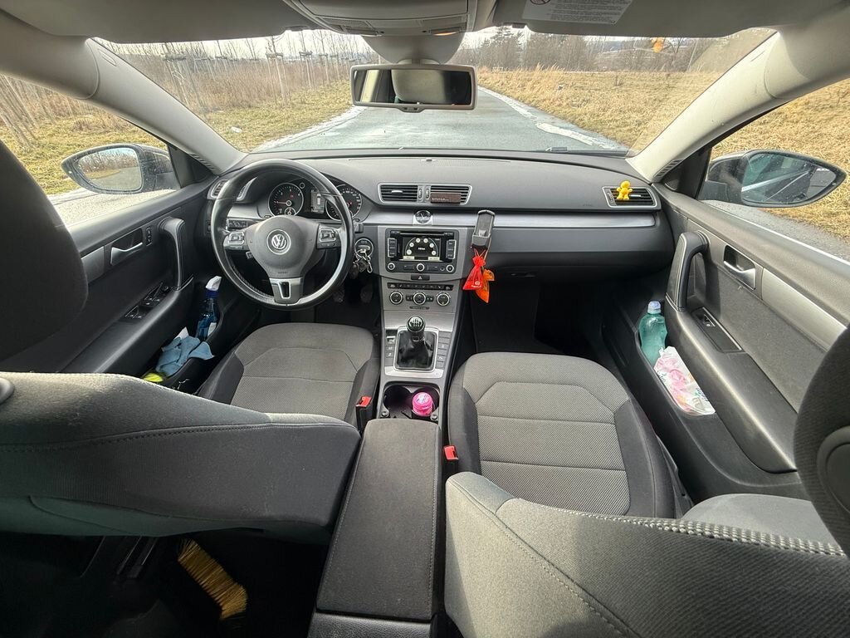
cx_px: 425
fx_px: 344
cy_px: 319
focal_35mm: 14
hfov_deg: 102.1
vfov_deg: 85.7
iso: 160
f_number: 2.2
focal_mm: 2.22
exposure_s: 1/99
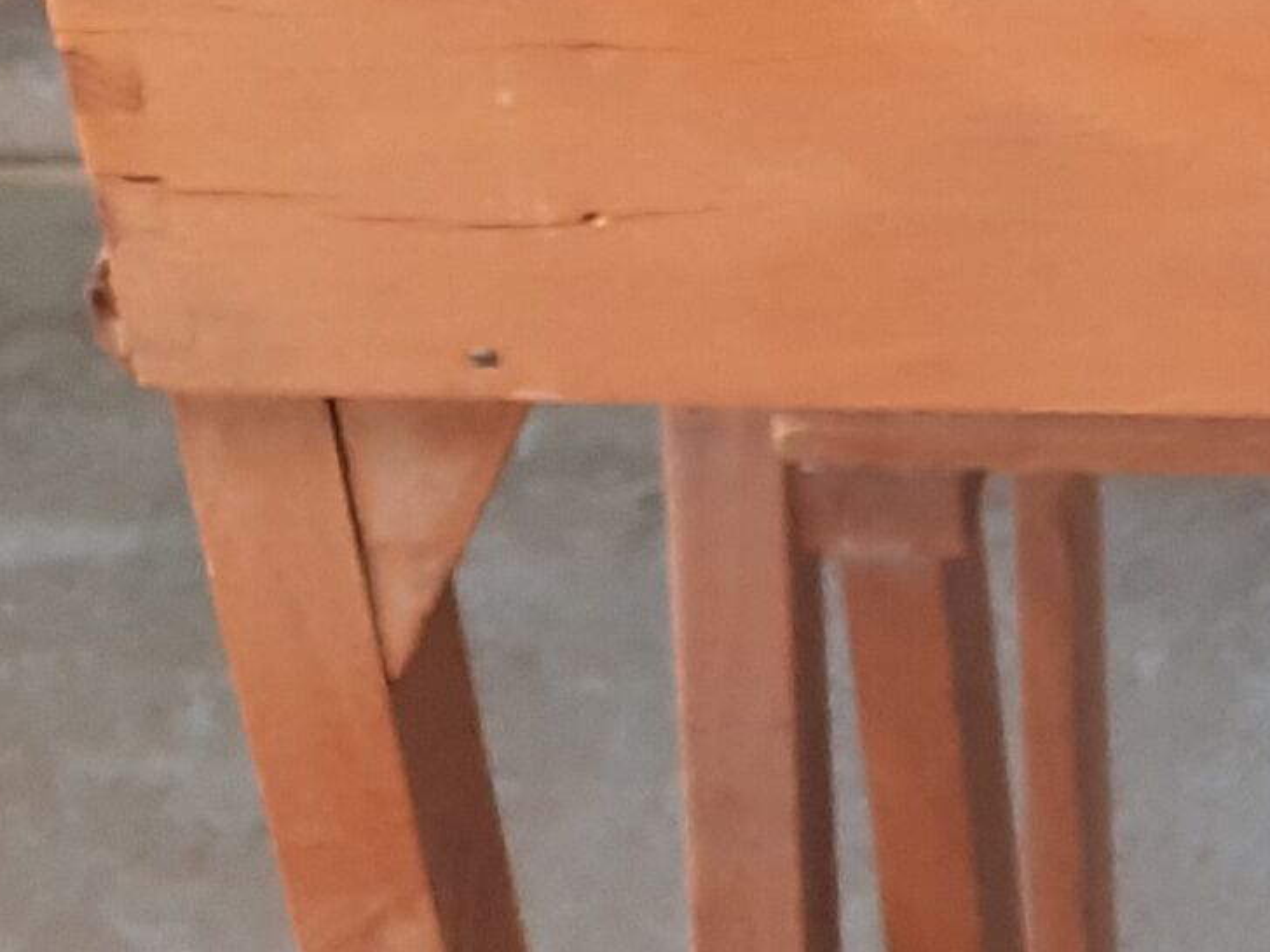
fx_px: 5613
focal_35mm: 153
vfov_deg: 9.7
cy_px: 781
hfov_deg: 12.0
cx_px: 2149
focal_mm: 3.6
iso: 100
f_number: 1.9
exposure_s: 1/50
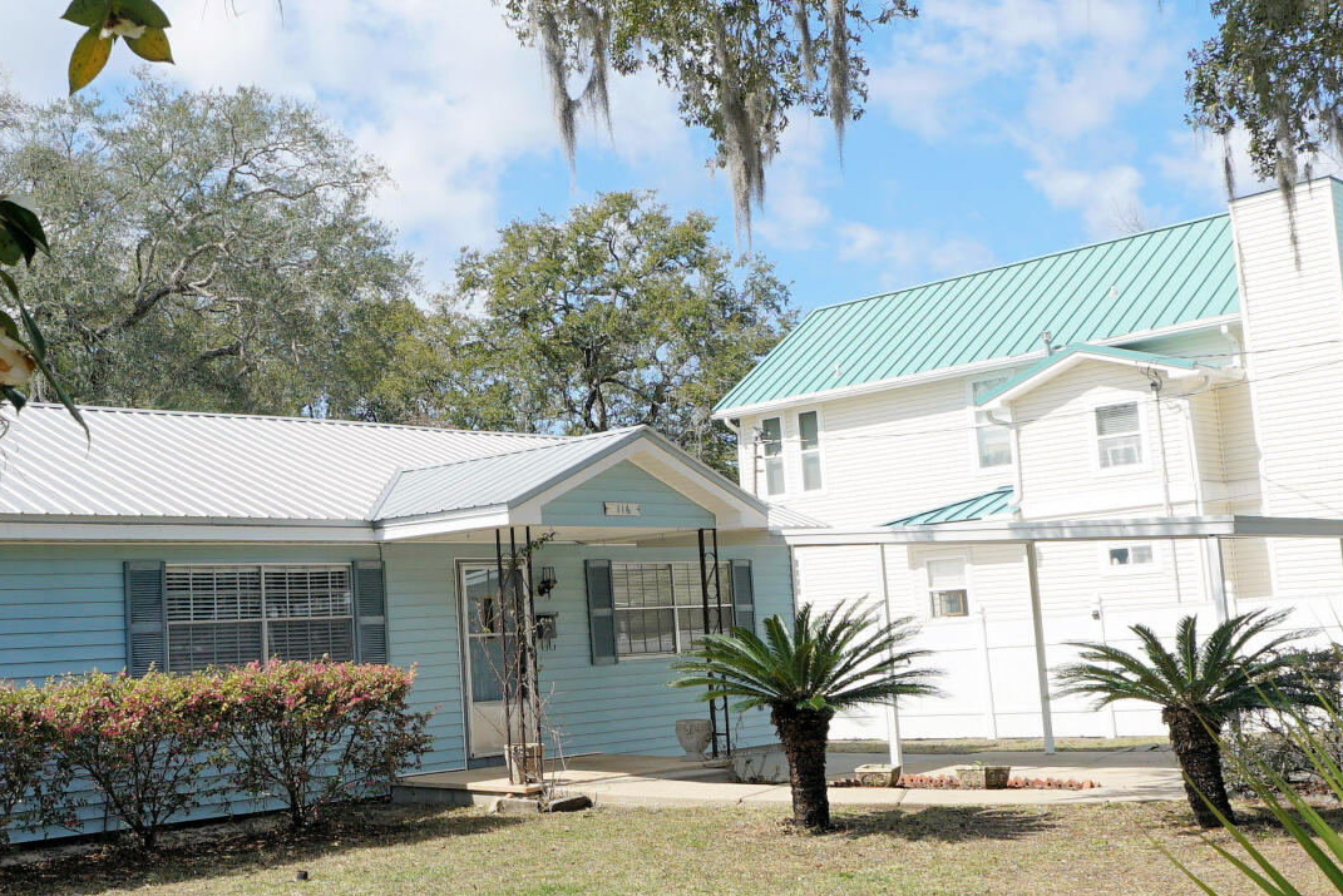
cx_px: 500
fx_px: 1567
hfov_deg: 46.0
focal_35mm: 42
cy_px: 472
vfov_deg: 31.9
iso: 100
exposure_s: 1/250
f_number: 8
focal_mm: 10
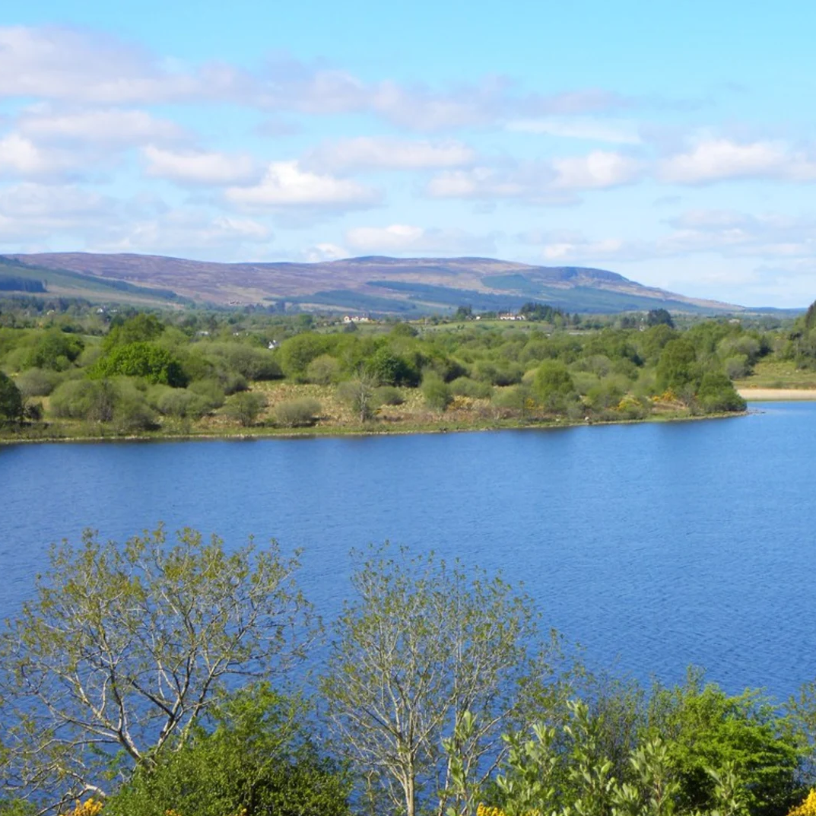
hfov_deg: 19.5
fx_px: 2374
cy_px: 410
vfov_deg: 19.5
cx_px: 415
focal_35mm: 89
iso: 64
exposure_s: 1/252
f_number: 5.6
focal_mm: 13.4
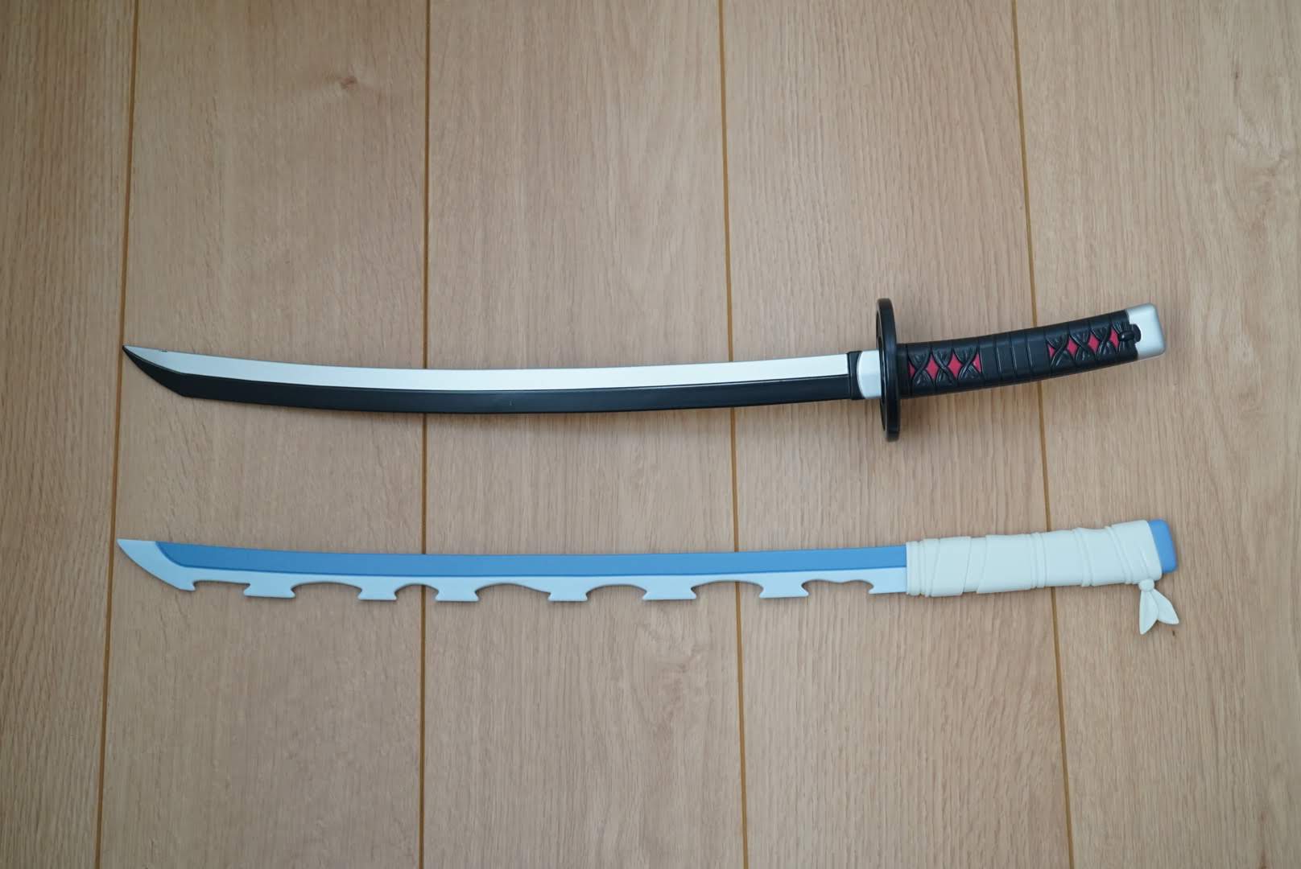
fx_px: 1808
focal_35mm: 50
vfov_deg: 27.0
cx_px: 650
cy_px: 434
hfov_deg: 39.6
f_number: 5.6
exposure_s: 1/200
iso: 4000
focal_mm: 50
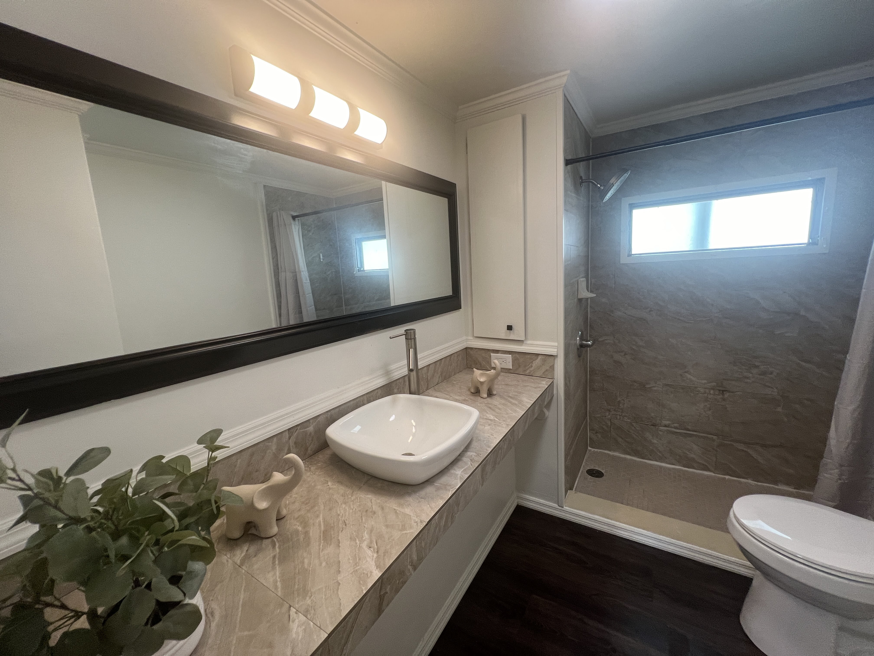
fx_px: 328
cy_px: 328
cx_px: 437
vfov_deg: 89.9
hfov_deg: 106.2
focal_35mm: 13
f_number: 1.8
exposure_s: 1/120
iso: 100
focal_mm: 1.57
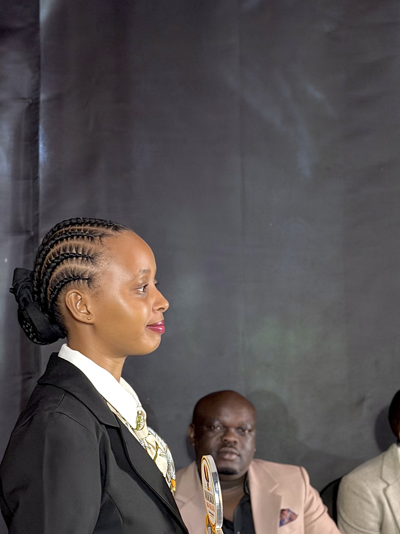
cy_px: 373
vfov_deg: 25.5
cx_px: 176
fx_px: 1171
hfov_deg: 19.4
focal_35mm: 76
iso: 500
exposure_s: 1/40
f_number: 1.78
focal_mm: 6.76
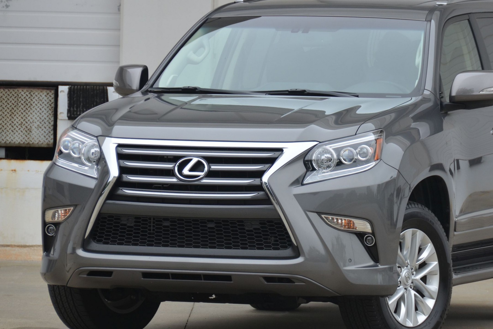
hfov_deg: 6.6
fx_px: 4273
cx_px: 328
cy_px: 161
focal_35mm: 312
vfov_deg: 4.4
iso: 450
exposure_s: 1/1000
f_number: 5.6
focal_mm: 150
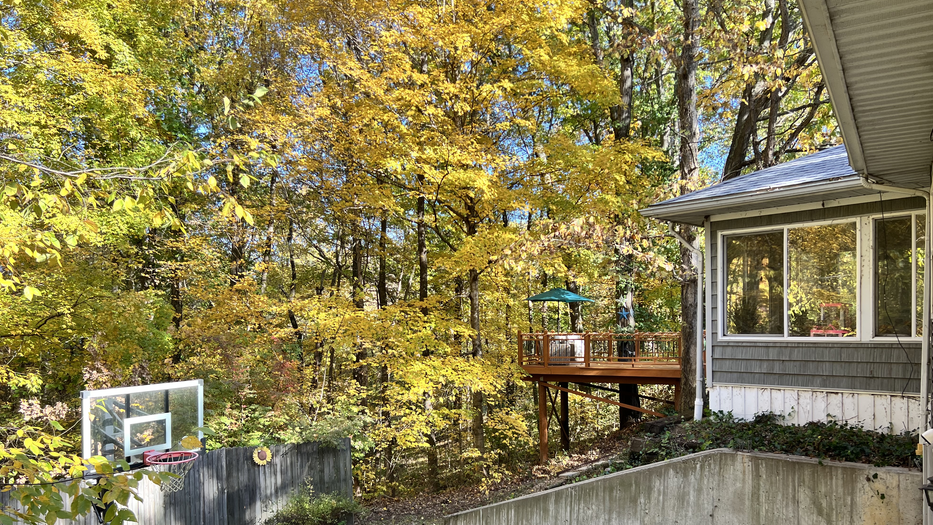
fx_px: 717
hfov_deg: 66.1
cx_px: 475
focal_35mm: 29
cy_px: 333
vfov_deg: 39.9
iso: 40
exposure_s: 1/273
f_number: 1.5
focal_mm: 5.7
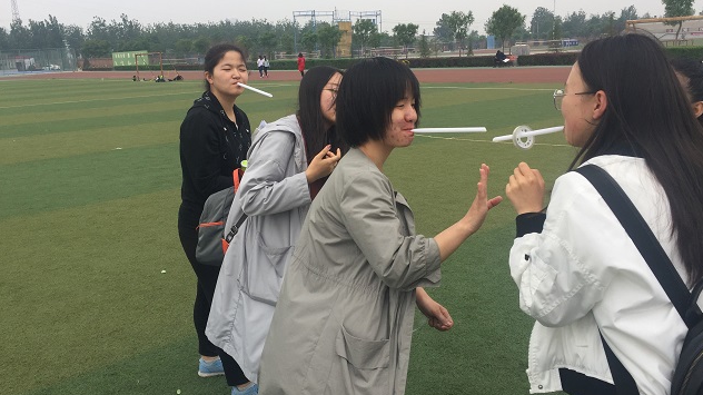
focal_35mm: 32
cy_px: 211
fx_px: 596
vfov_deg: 36.6
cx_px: 354
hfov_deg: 61.0
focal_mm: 4.15
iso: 32
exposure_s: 1/1464
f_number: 2.2
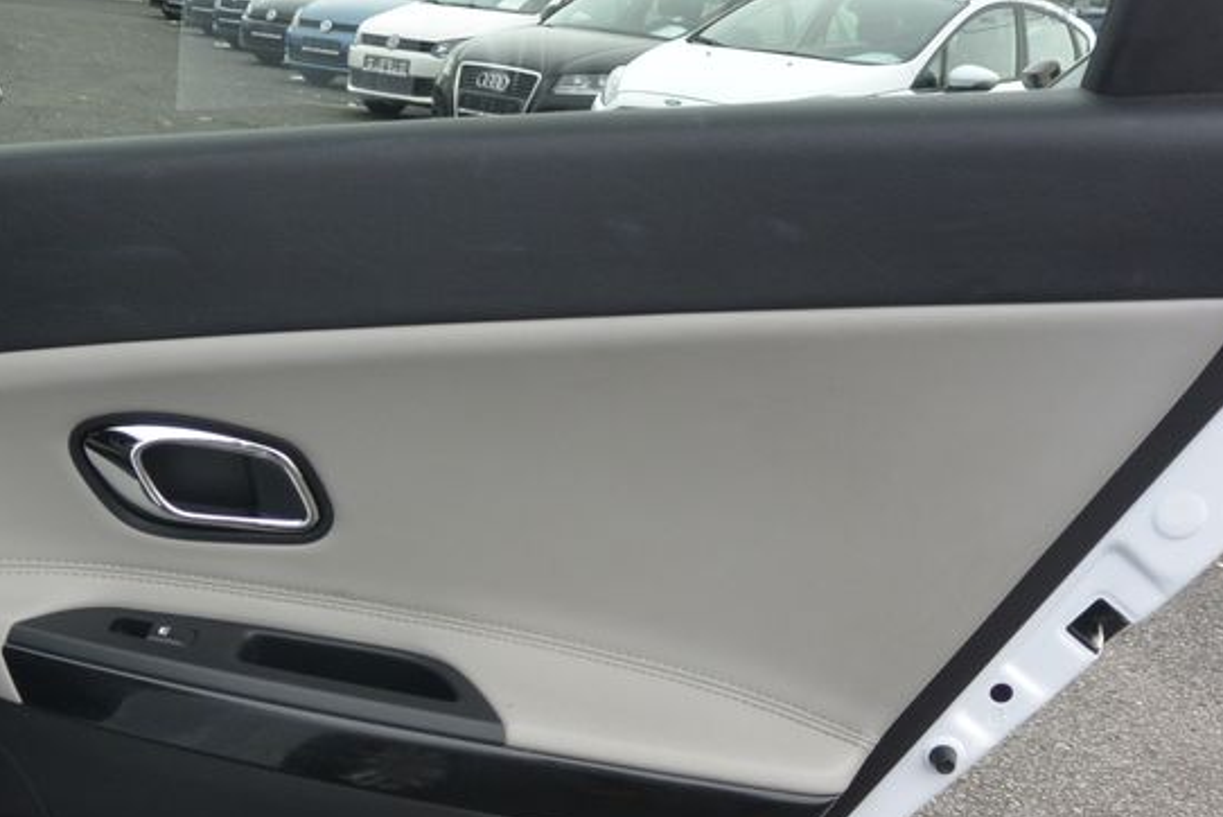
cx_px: 357
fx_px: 1733
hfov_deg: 38.2
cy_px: 696
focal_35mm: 51
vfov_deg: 25.9
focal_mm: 10
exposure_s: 1/250
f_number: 3.5
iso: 180
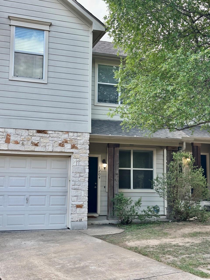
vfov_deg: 39.7
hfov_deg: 30.3
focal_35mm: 48
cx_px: 105
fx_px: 388
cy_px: 140
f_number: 1.78
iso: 64
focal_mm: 6.86
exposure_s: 1/422
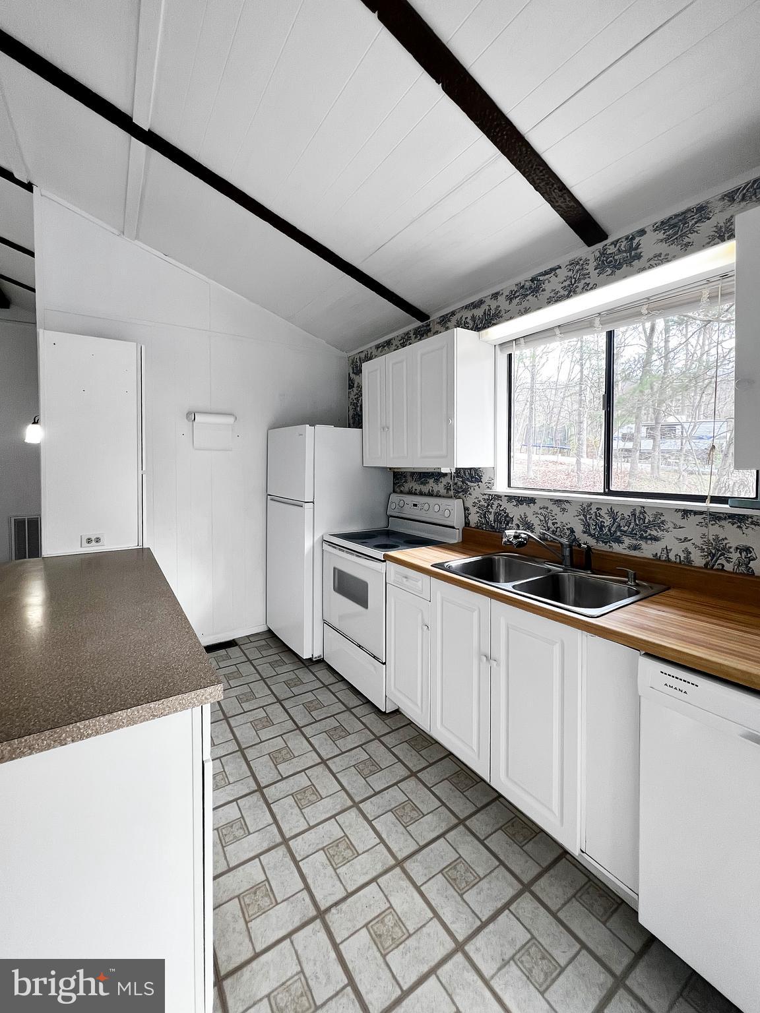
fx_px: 381
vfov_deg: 106.2
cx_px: 380
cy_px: 506
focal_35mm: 13
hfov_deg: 89.9
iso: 100
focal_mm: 1.57
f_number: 1.8
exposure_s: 1/120
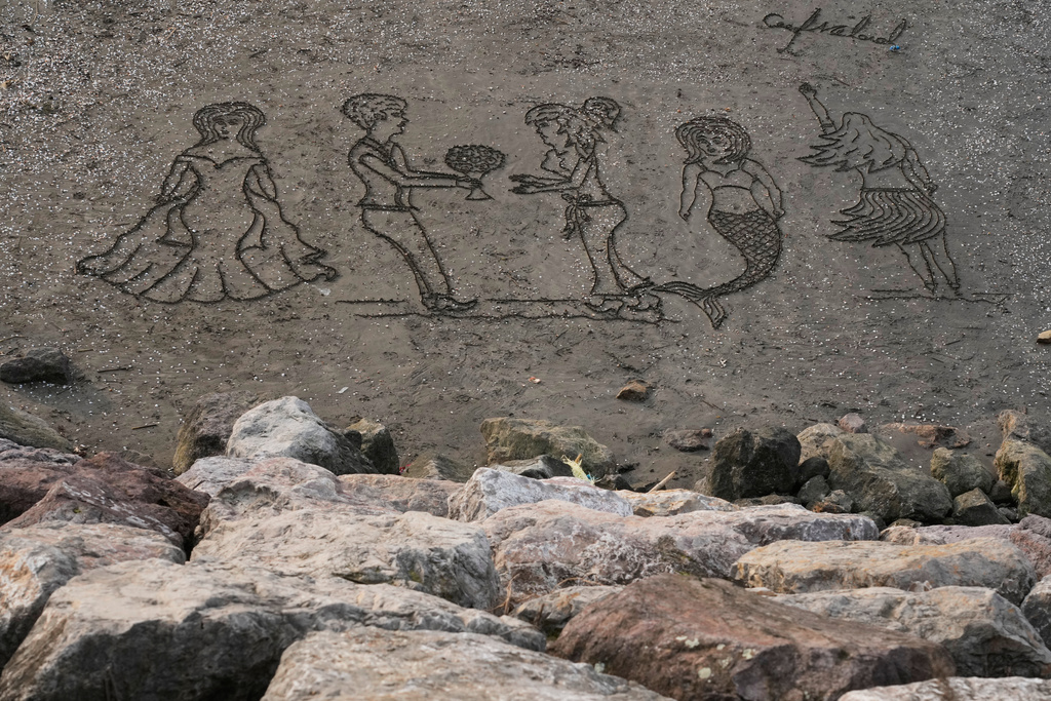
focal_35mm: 78
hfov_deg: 26.0
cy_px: 350
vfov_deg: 17.5
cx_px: 526
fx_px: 2277
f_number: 7.1
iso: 640
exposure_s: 1/800
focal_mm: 78
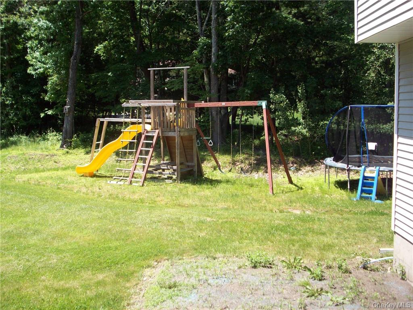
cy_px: 155
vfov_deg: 38.7
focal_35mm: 37
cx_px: 206
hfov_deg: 50.1
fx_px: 441
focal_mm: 6.2
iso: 80
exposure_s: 1/527
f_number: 2.8
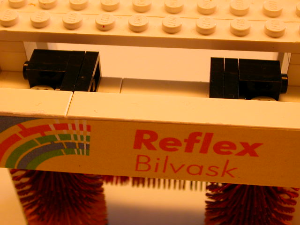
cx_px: 150
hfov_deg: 30.3
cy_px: 112
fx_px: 555
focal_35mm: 64
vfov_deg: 22.9
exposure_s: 1/50.3
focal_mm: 9.7
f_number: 3.5
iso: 100
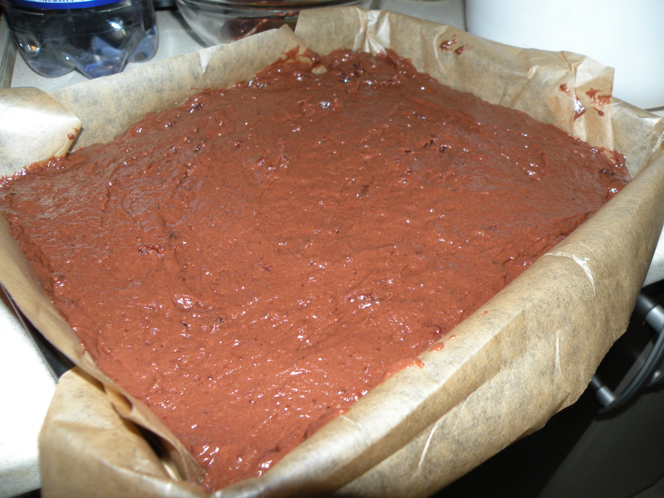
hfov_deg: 65.3
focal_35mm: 27
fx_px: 518
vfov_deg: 51.4
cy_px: 249
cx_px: 332
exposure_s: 1/60
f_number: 2.8
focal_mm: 4.7
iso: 64
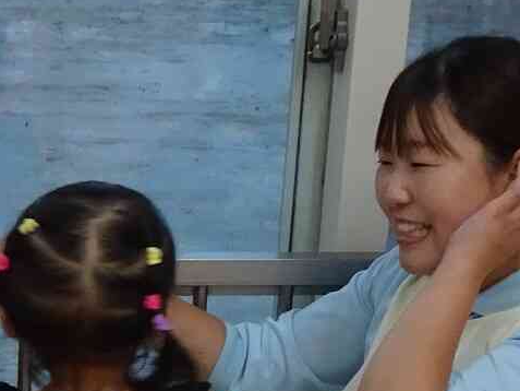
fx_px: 1953
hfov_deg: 14.8
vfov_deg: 11.2
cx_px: -46
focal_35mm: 130
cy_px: 475
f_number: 4
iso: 400
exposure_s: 1/80
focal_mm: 5.3
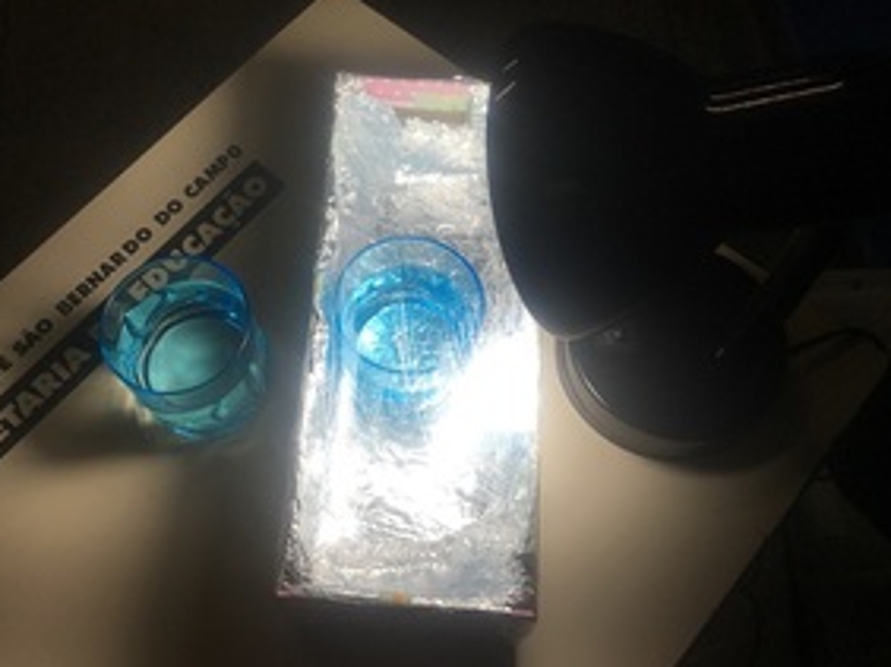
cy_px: 329
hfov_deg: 51.3
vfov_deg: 39.6
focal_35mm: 36
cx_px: 392
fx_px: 926
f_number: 2.2
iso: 25
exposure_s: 1/179
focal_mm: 4.15
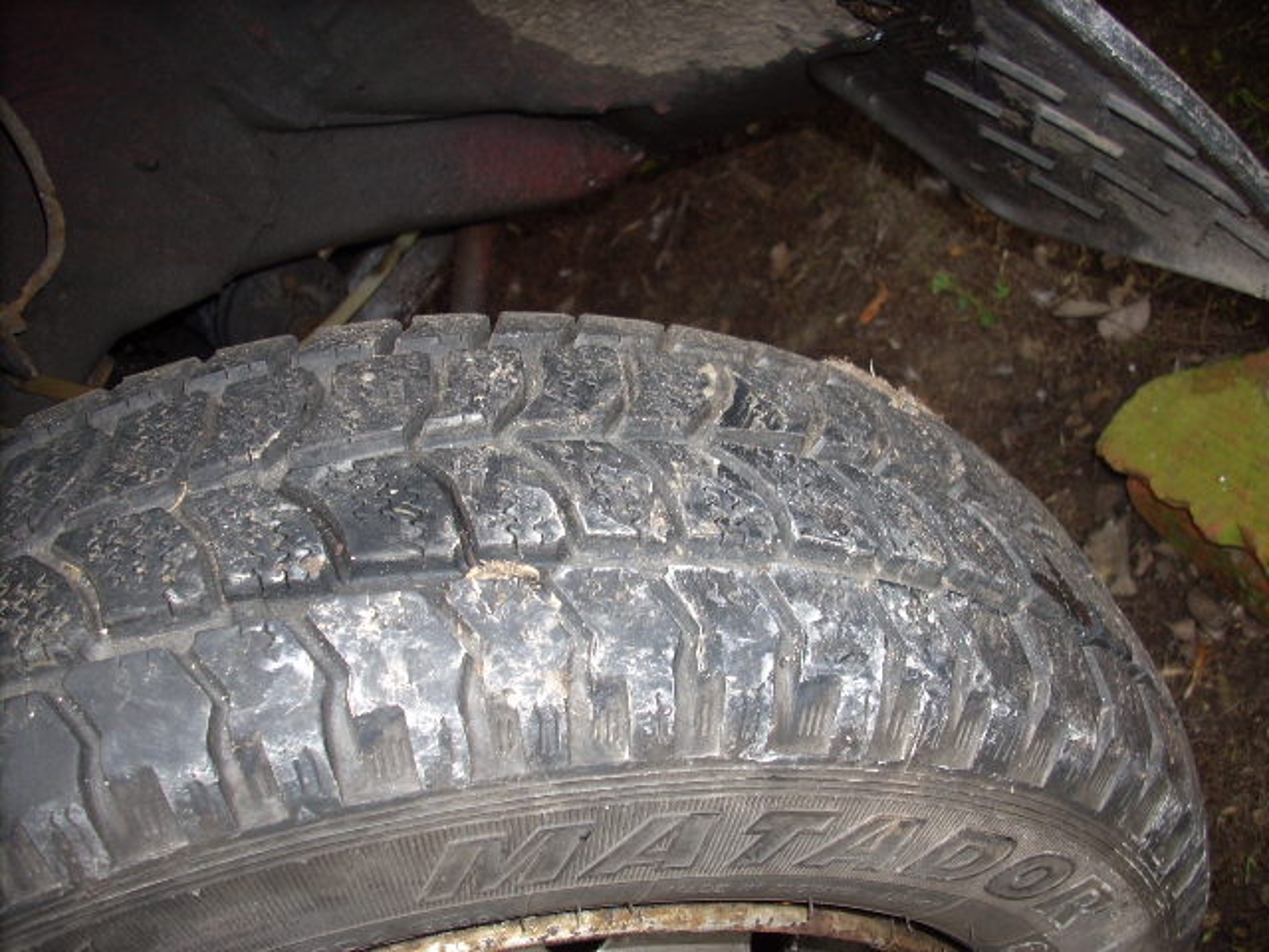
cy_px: 476
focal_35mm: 37
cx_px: 634
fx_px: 1356
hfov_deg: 50.1
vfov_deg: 38.7
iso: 64
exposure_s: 1/30
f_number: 2.8
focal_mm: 6.2
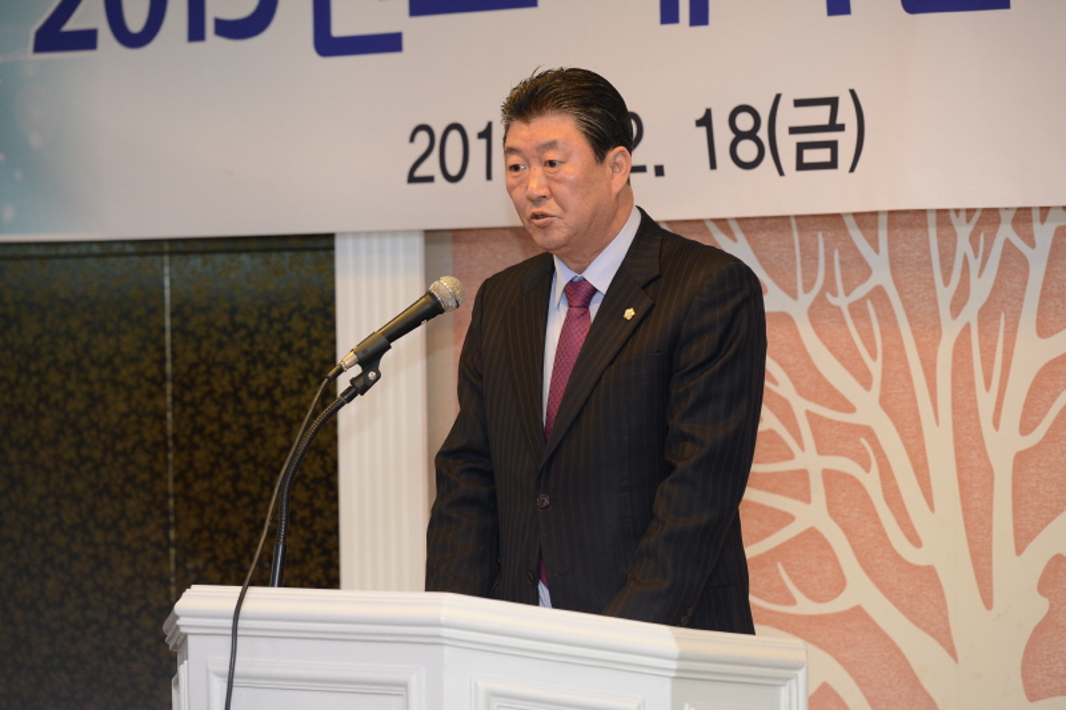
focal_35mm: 155
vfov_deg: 8.9
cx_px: 533
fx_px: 4588
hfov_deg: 13.3
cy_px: 355
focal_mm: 155
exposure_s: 1/125
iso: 1250
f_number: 4.5
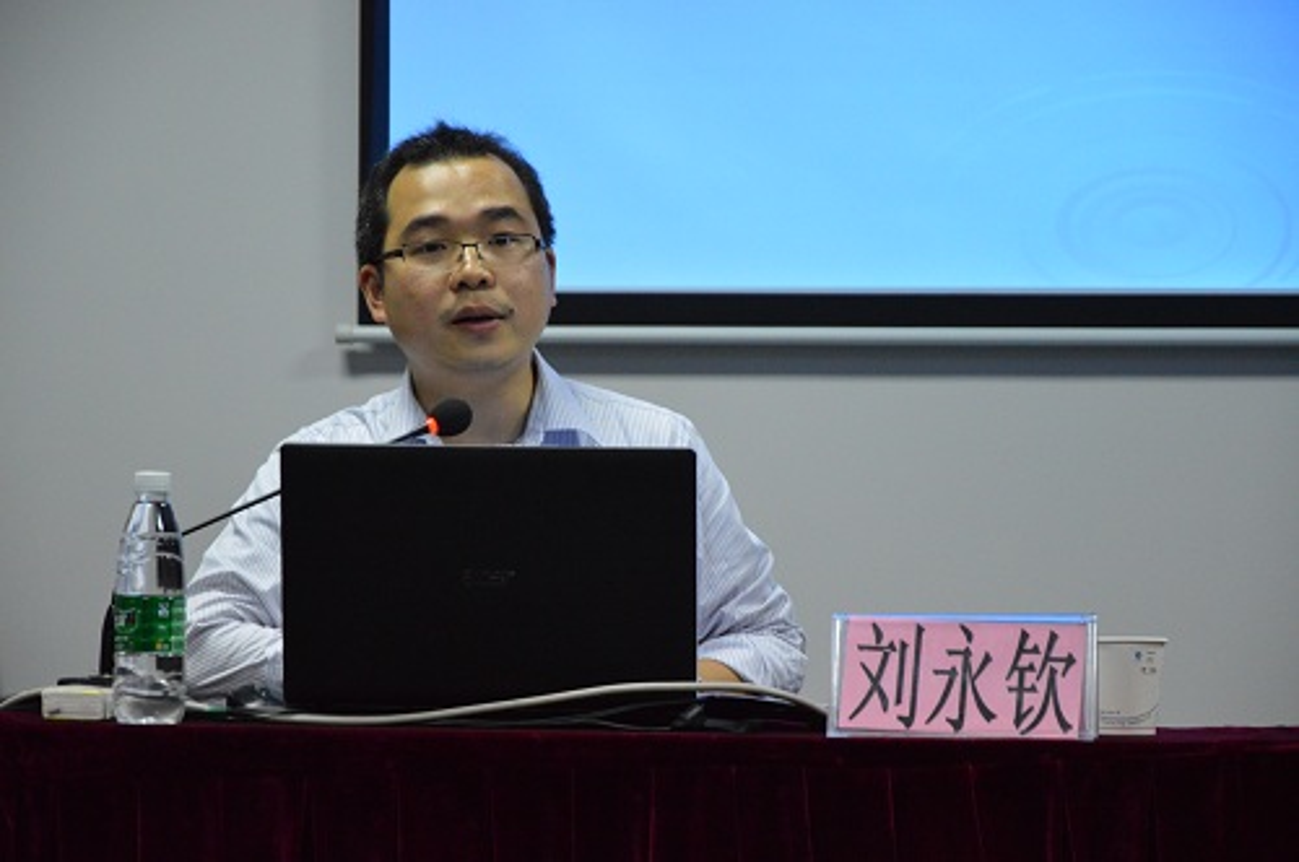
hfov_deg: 13.1
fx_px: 5676
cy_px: 431
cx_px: 650
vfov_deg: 8.7
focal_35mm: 158
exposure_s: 1/60
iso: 2200
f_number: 5.6
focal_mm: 105
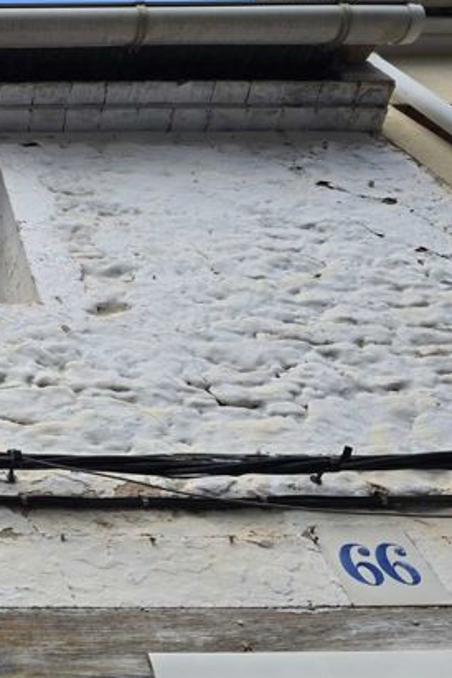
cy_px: 284
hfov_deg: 27.5
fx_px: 772
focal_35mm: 41
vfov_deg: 47.2
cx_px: -126
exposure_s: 1/180
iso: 20
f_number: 1.7
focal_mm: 6.3
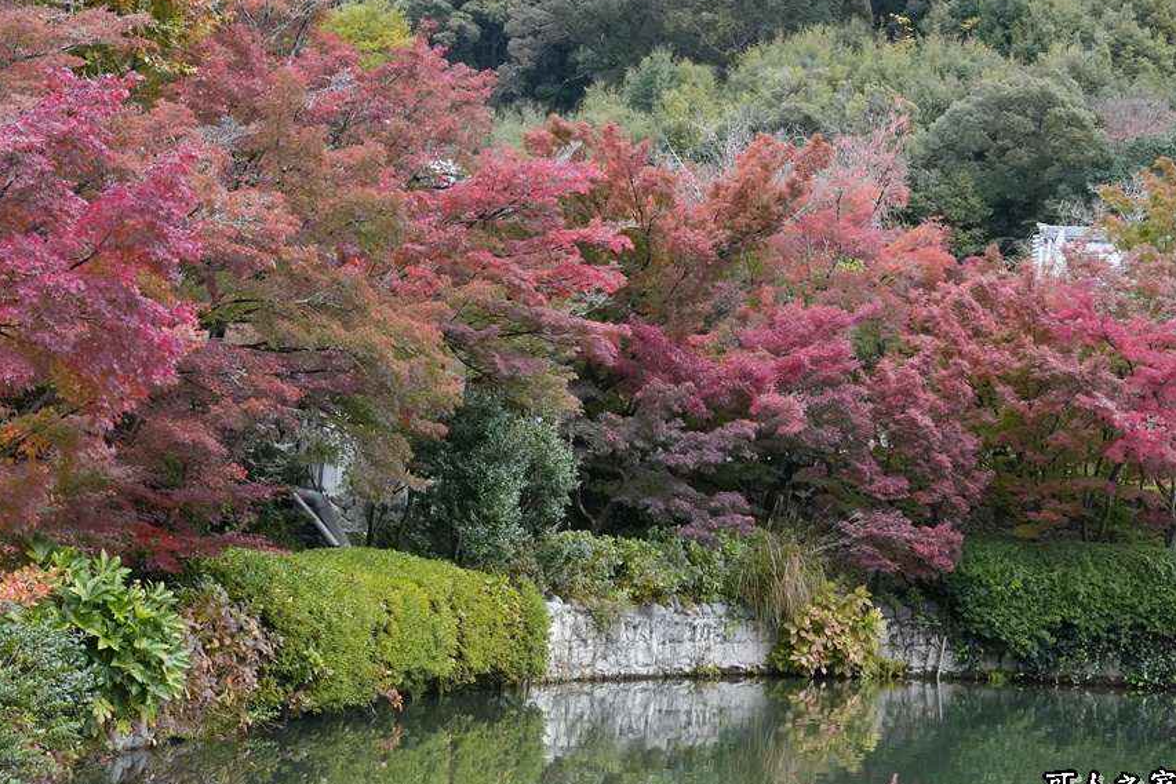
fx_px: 2156
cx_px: 586
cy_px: 448
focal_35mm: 66
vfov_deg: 20.6
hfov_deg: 30.5
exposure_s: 1/640
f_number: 8
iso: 3200
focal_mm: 36.7
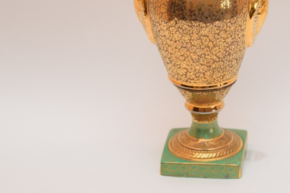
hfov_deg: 14.3
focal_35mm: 143
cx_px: 204
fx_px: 1151
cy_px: 40
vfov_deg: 9.6
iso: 800
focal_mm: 55
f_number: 5.6
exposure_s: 1/80
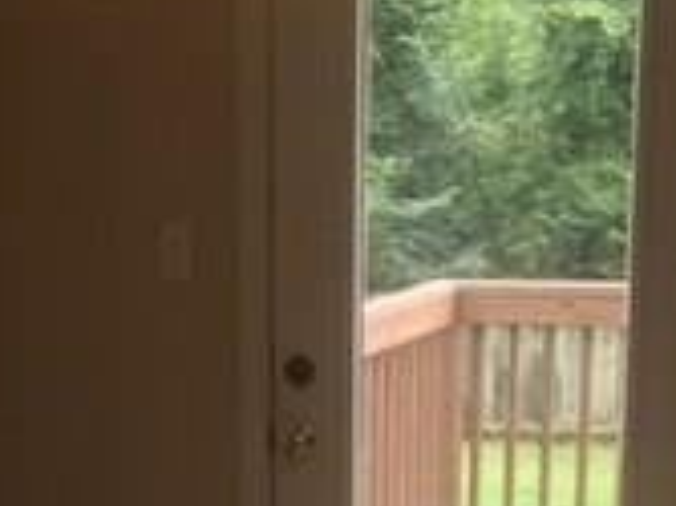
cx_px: 89
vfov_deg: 12.7
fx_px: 2166
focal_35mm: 111
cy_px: 733
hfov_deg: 17.5
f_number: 2.2
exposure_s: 1/120
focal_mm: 4.15
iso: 25
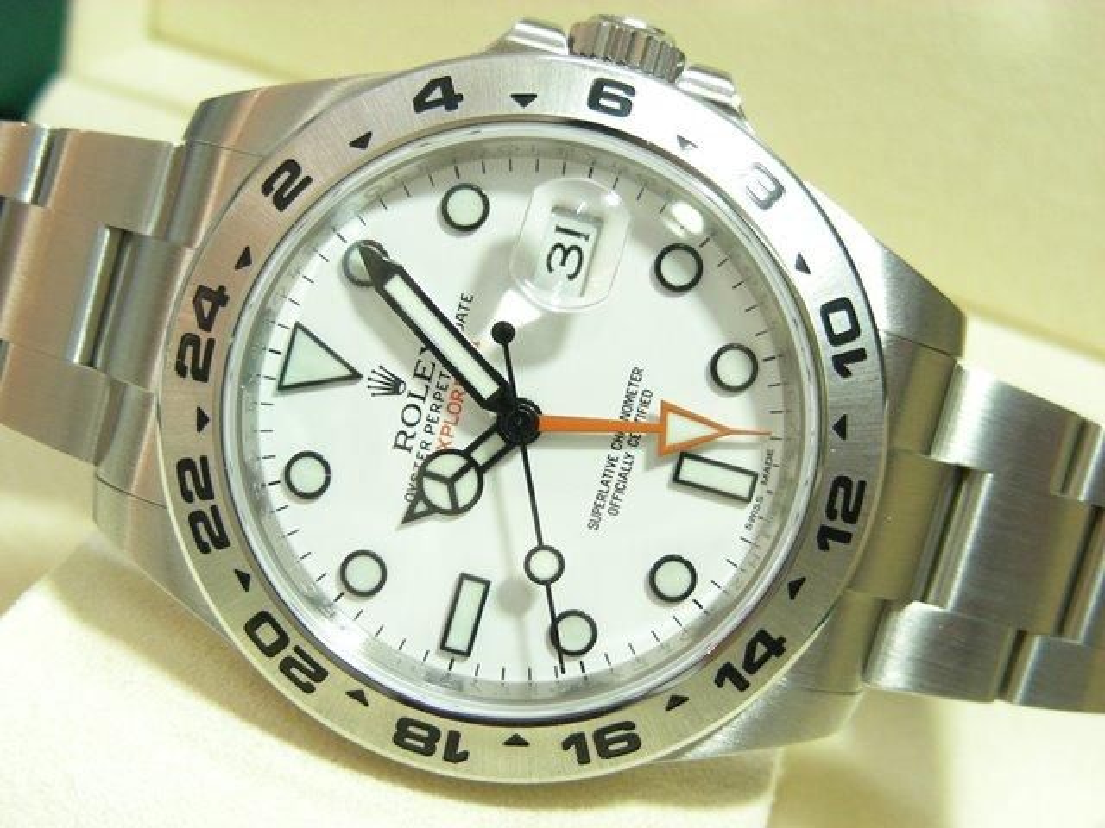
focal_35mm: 48
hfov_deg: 39.7
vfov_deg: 30.3
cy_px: 414
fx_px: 1532
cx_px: 552
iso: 200
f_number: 3.5
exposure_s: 1/26.6
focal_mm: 8
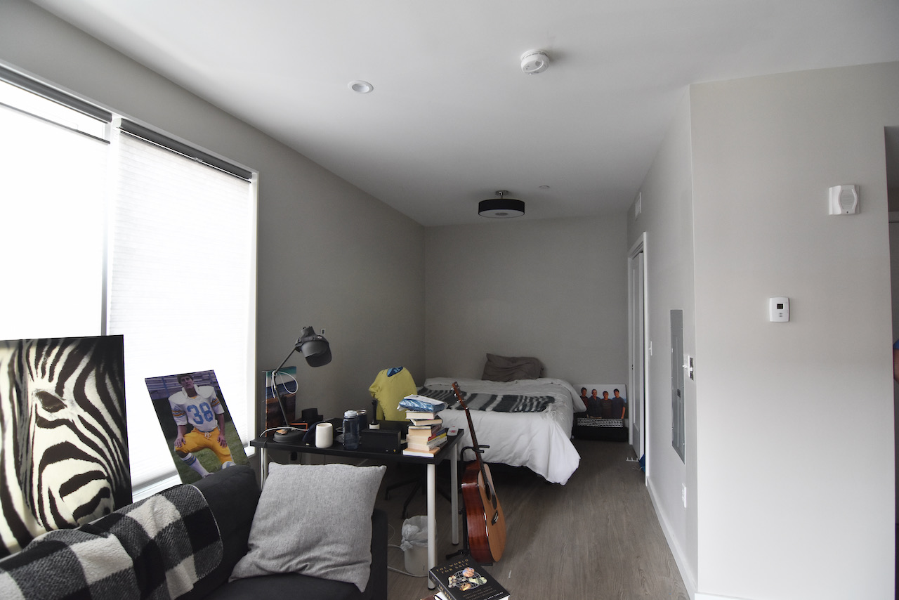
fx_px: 412
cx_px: 450
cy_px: 300
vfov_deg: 72.1
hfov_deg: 95.0
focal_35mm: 16
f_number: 4.5
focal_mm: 11
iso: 800
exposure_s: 1/80
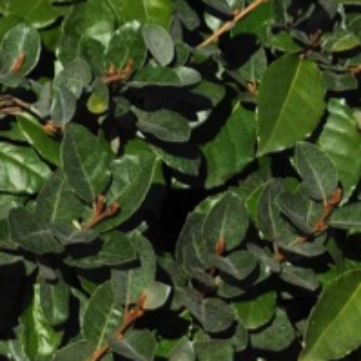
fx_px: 5088
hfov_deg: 3.9
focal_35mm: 431
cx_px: -925
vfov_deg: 4.1
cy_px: -69
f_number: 11
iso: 200
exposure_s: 1/500
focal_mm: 45
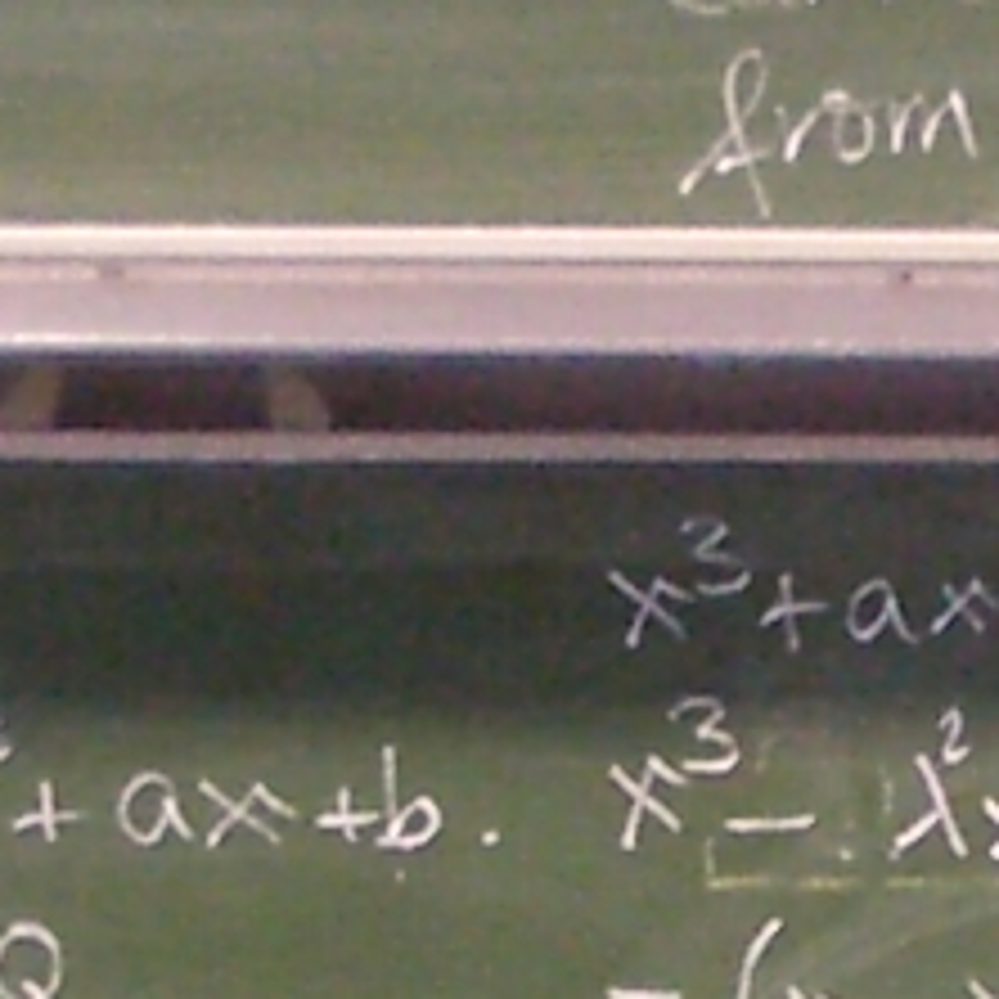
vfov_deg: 6.1
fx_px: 9338
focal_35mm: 286
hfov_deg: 6.1
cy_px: 999
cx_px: 1152
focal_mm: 5.8
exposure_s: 1/15
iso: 200
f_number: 2.6
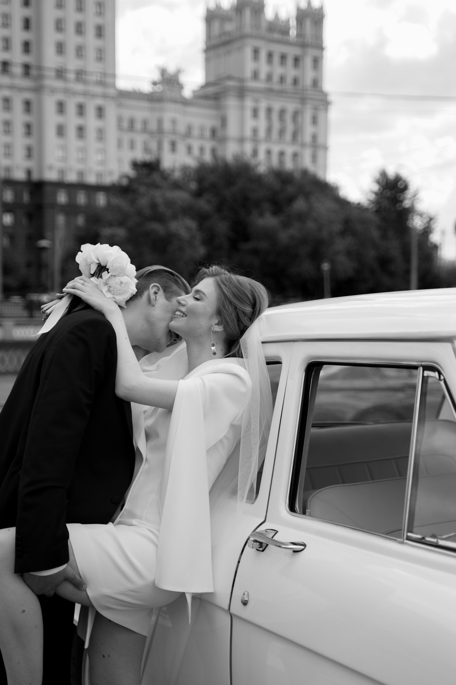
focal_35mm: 56
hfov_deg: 24.2
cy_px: 342
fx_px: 1064
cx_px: 228
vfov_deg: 35.6
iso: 100
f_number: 2.8
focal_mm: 56
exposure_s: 1/1000
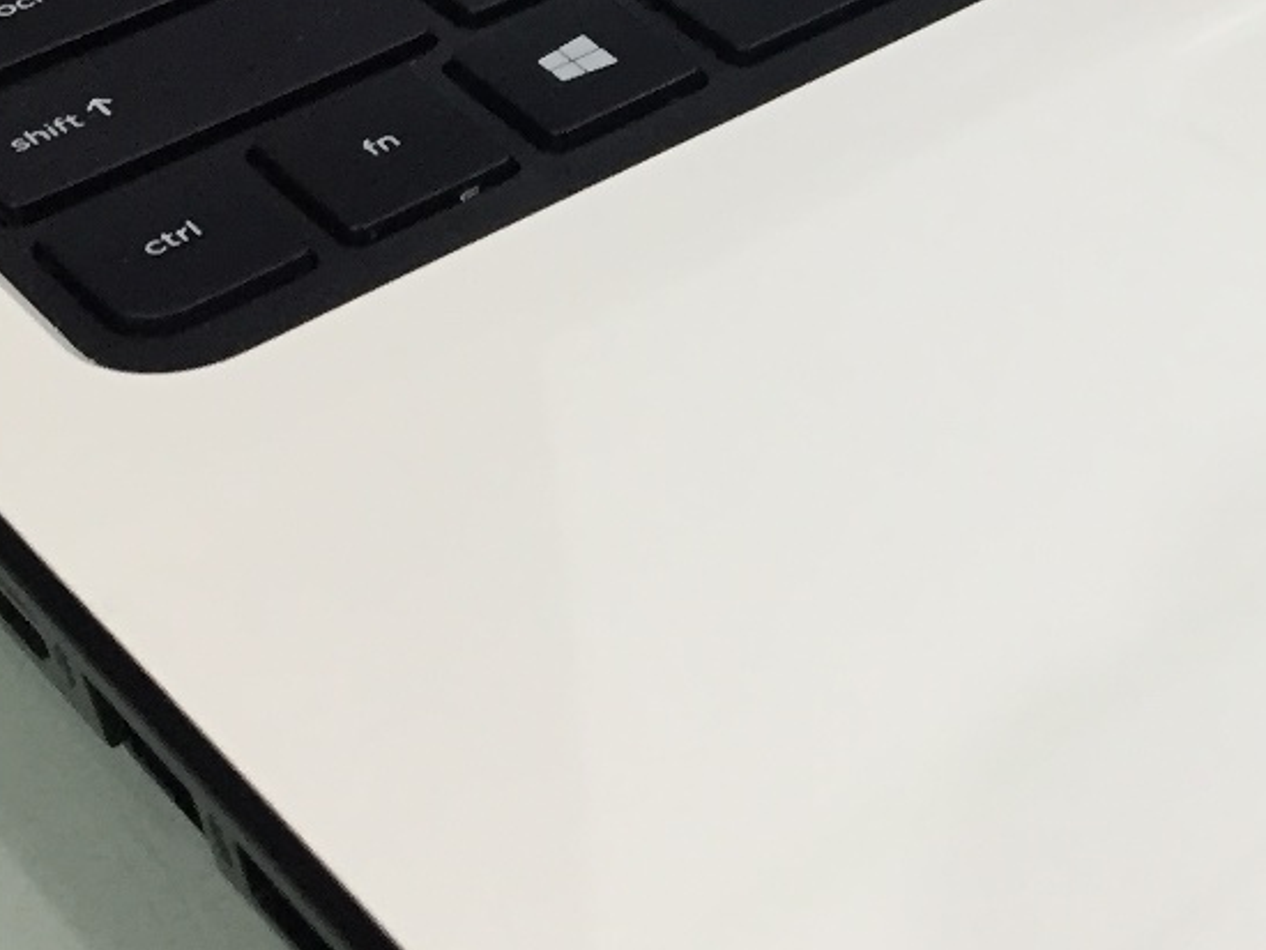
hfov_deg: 22.5
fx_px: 3147
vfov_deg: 17.1
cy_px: 205
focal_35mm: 86
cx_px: 960
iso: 80
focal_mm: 4.15
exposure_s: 1/33
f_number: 2.2
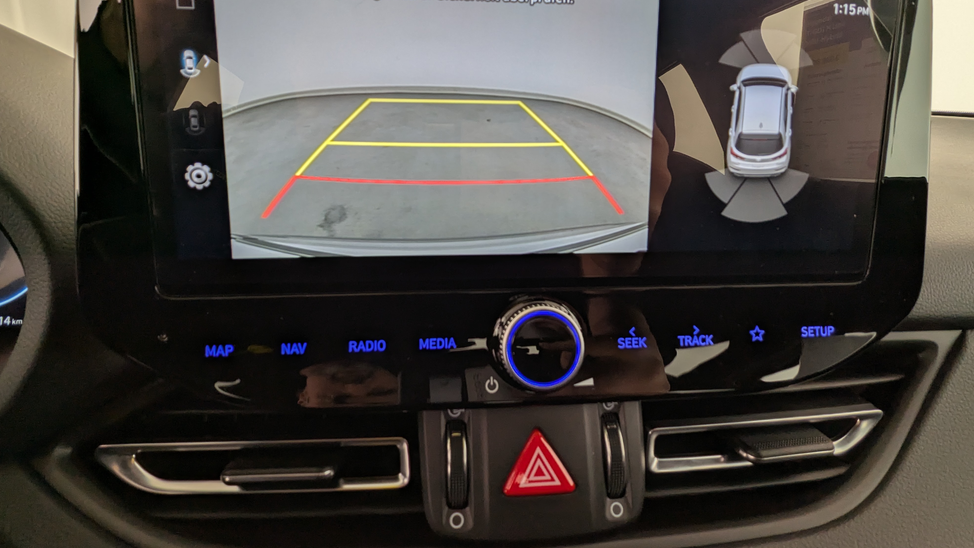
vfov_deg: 60.7
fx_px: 465
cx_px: 487
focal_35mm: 18
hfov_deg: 92.7
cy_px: 229
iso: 66
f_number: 2.2
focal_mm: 2.35
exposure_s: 1/100
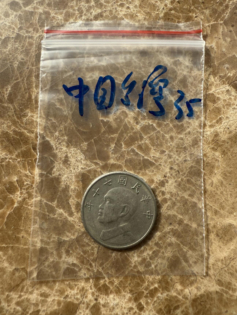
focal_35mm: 25
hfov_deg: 54.9
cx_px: 121
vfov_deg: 69.4
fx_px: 228
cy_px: 162
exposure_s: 1/368
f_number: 2.2
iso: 40
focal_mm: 2.22
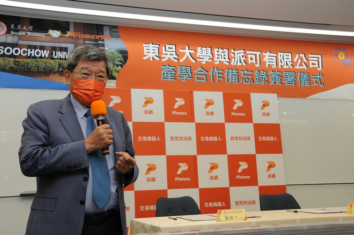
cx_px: 177
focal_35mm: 48
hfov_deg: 41.2
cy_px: 118
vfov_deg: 28.0
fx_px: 471
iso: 800
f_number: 7.1
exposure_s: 1/125
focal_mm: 32
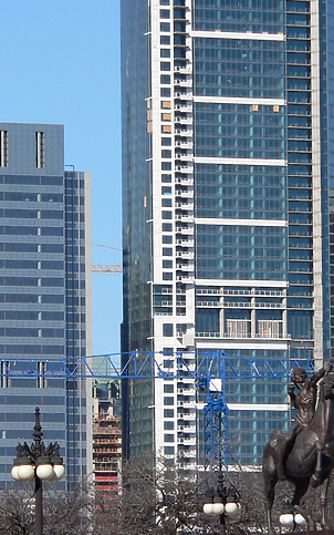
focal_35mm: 330
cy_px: 265
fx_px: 4805
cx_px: 218
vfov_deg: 6.4
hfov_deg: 4.0
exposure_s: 1/500
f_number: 5.2
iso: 80
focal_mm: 27.9
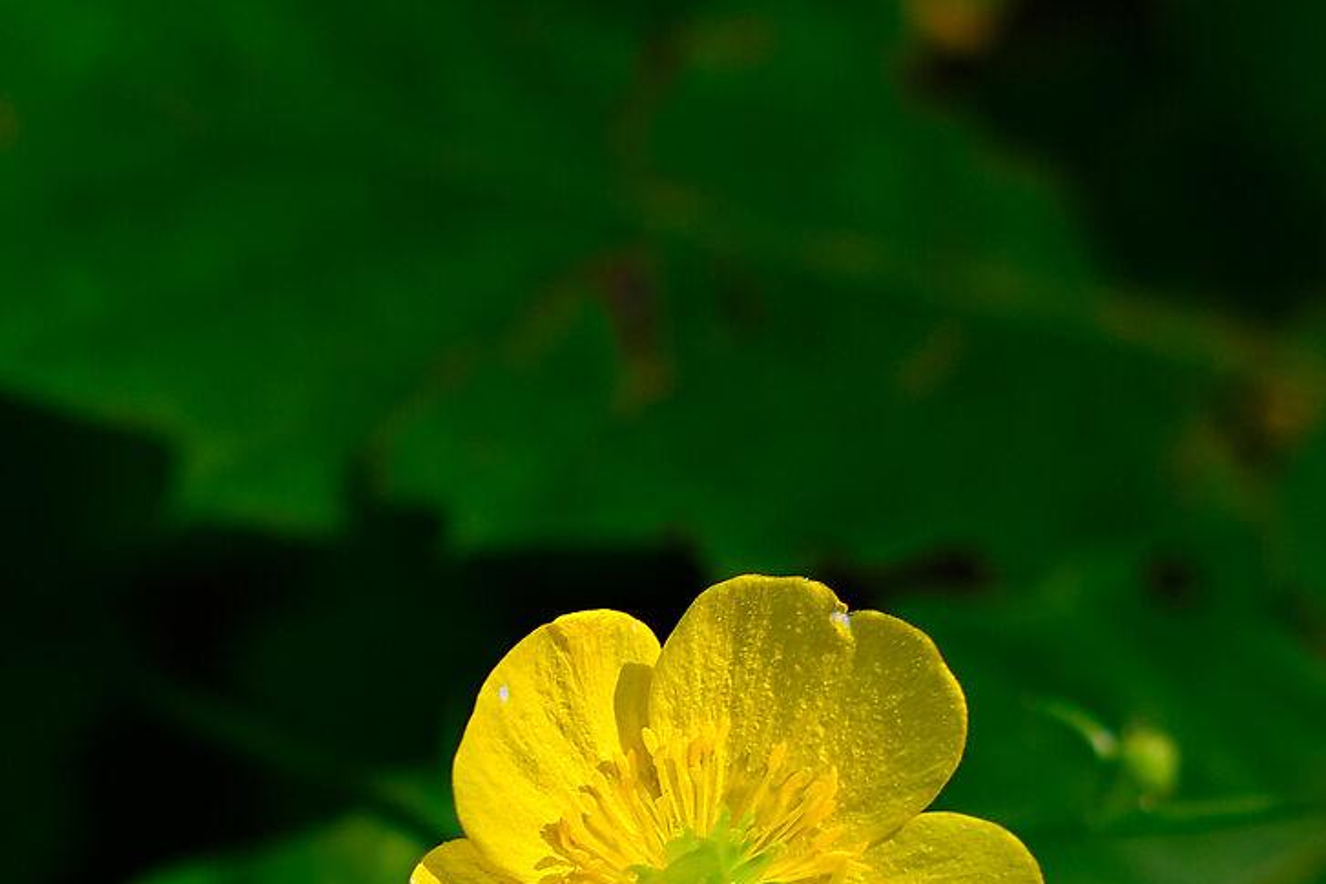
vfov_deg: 7.8
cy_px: 1163
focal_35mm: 175
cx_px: -190
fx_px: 6447
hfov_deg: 11.5
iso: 160
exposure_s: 1/220
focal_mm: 35
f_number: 4
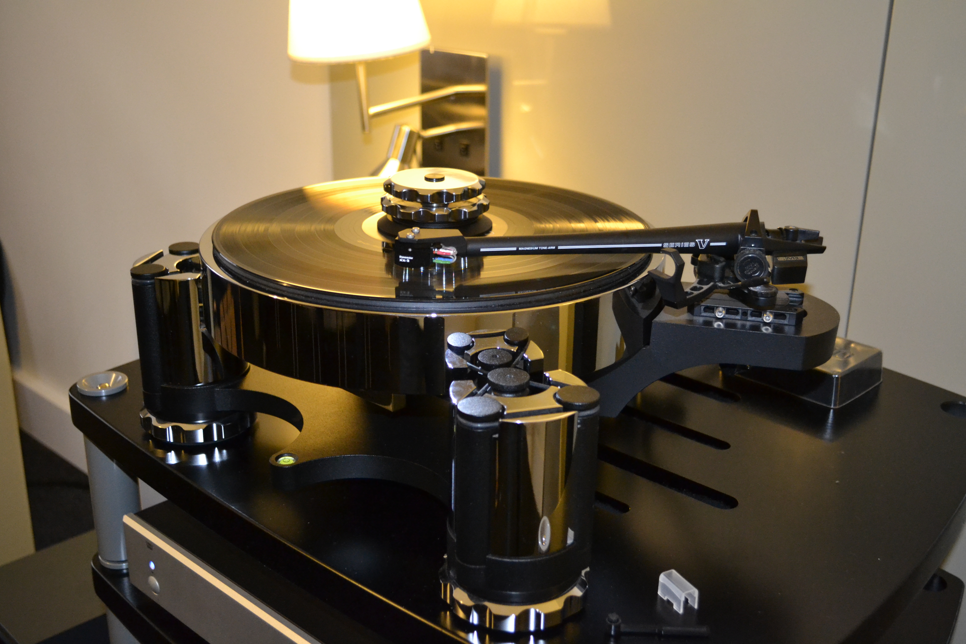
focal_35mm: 42
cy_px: 322
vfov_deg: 31.9
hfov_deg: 46.4
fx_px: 1127
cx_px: 483
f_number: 4.5
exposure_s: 1/60
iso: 2500
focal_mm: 28
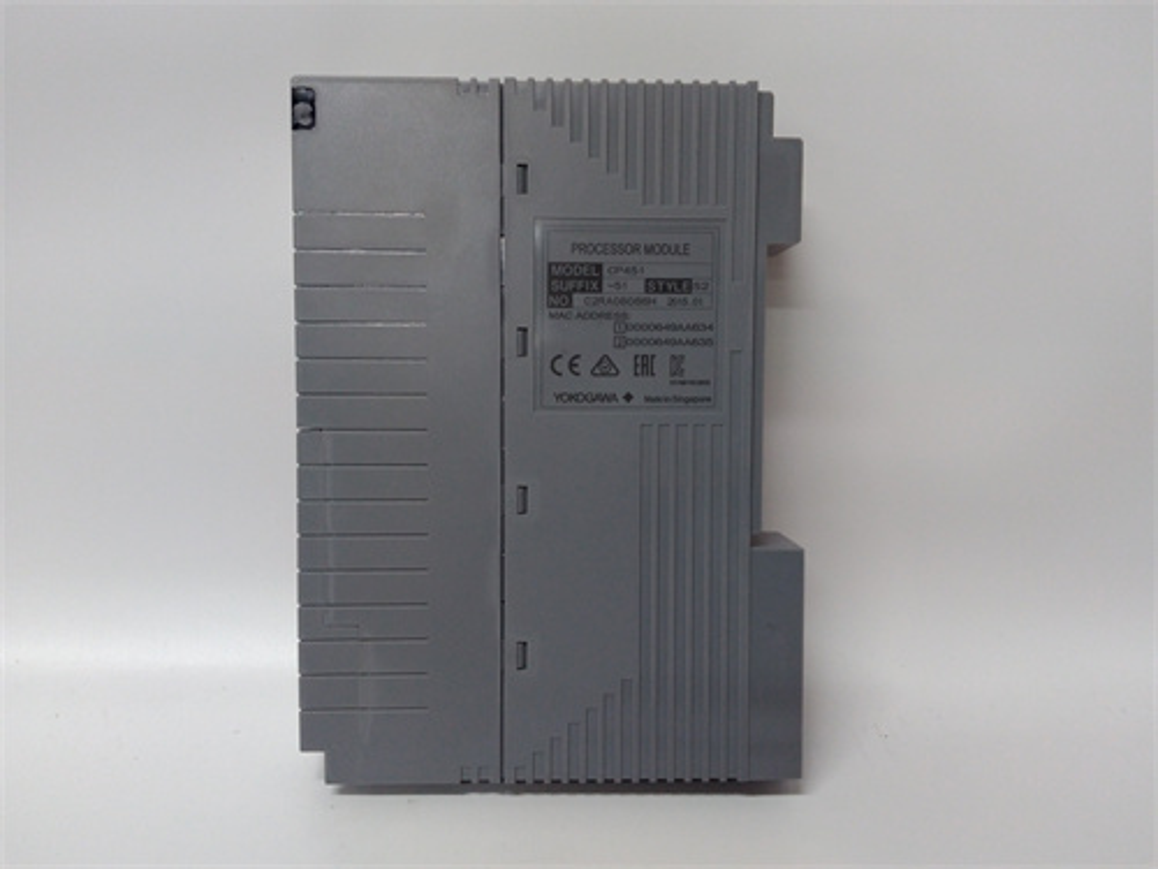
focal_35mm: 27
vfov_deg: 51.4
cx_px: 579
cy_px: 434
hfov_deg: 65.3
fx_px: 903
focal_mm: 3.79
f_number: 2
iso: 231
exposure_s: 1/33
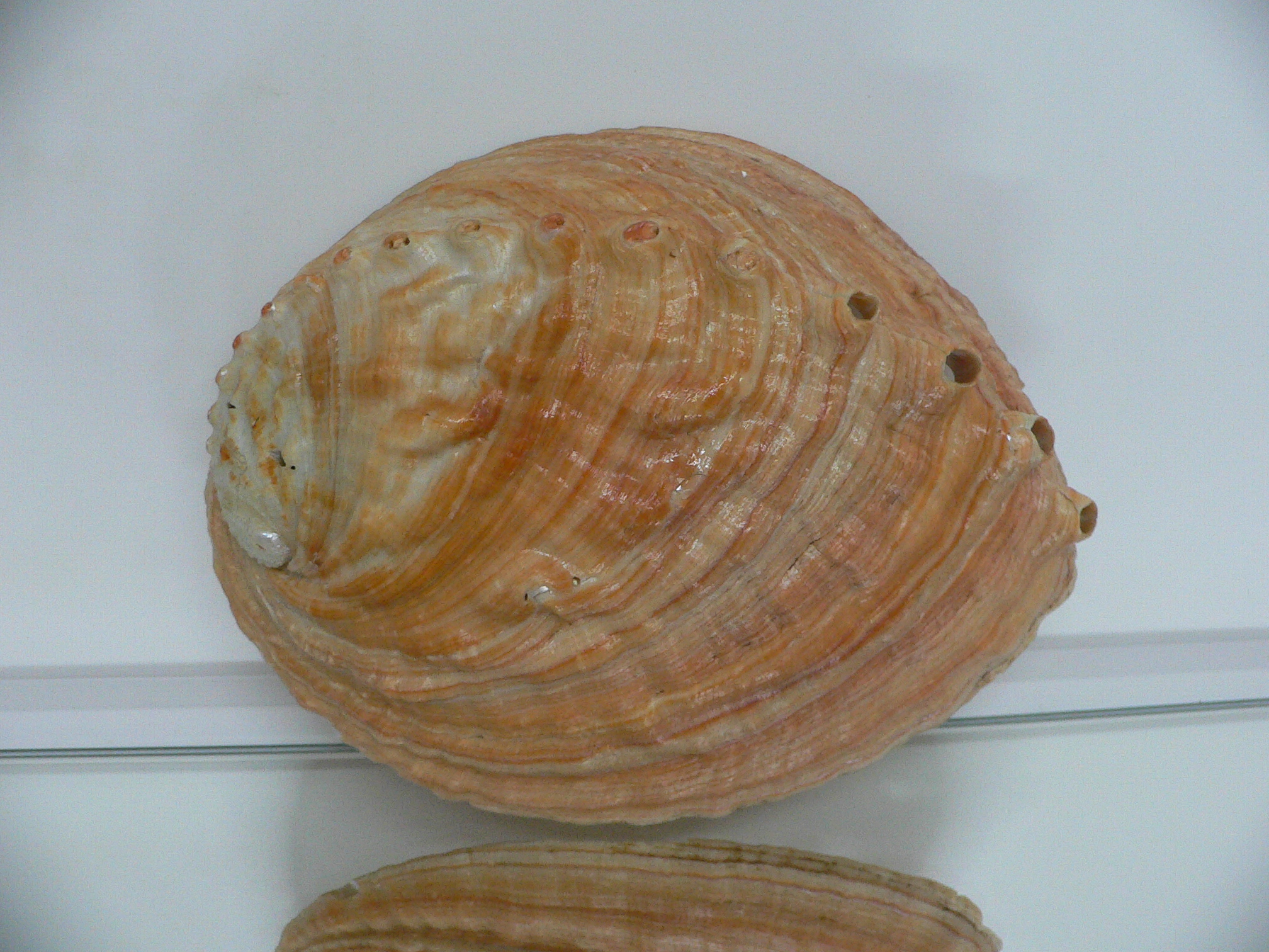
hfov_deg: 52.6
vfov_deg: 40.7
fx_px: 1283
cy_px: 476
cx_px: 634
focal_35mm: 35
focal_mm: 4.6
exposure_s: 1/40
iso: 200
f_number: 2.8
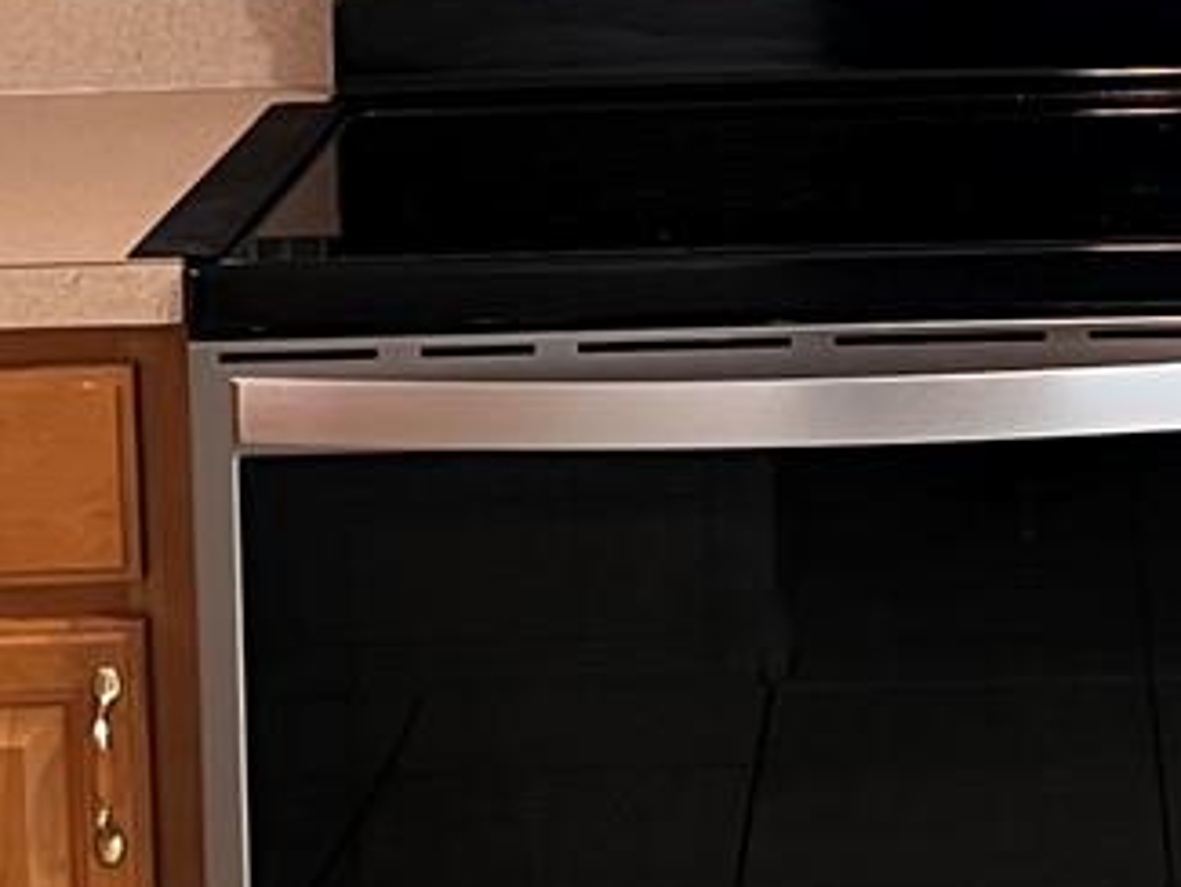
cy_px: -371
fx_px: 4369
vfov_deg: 11.2
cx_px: 1043
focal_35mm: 128
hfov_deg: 15.2
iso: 100
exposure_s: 1/60
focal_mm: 5.7
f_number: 1.5
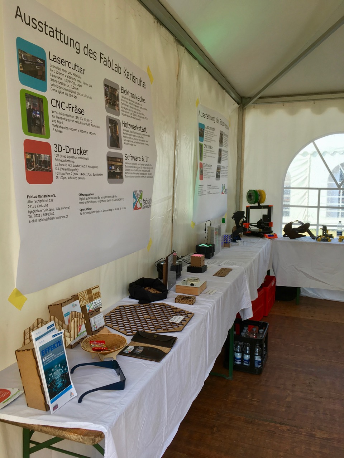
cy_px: 229
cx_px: 172
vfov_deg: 61.7
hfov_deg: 48.2
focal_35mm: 29
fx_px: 384
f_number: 2.2
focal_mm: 4.15
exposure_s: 1/220
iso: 25
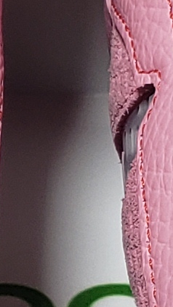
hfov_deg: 4.5
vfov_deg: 8.0
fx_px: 2201
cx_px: 52
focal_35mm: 270
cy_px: 269
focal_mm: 4.3
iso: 50
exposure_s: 1/453
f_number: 1.5
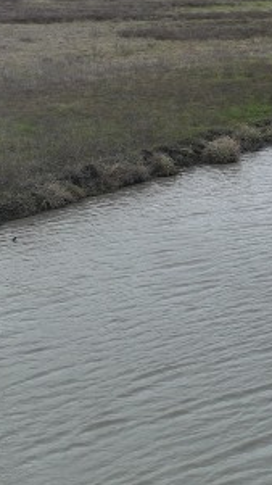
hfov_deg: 10.3
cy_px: 182
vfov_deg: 23.9
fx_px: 1143
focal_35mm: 89
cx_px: 781
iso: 100
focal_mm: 12.29
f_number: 2.8
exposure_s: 1/500
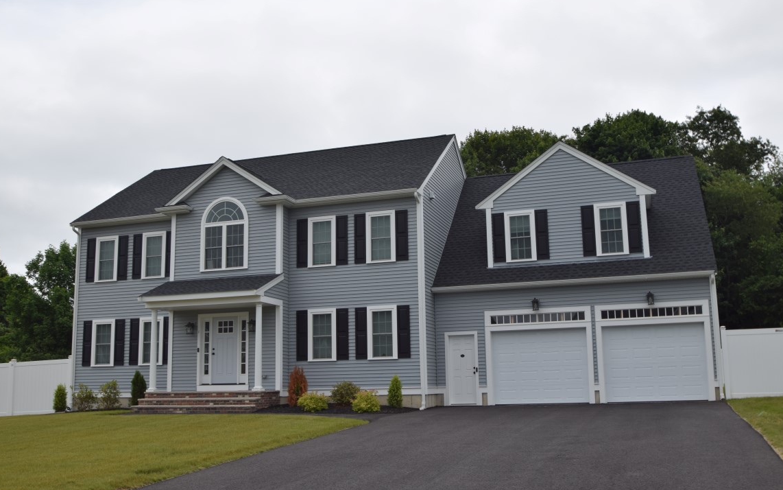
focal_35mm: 37
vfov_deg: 34.4
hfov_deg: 52.7
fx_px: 790
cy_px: 244
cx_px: 390
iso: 100
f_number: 9
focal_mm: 24
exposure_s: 1/200
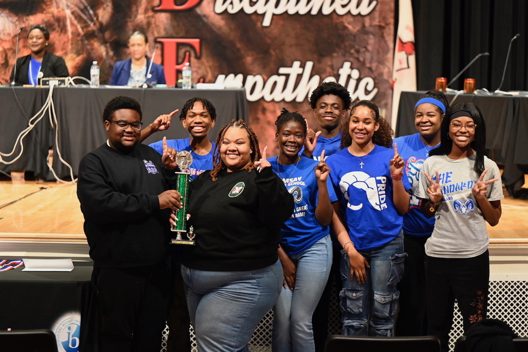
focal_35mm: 110
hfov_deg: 18.6
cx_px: 264
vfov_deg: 12.5
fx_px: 1613
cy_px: 176
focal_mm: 110
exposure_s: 1/125
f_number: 2.8
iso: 1250
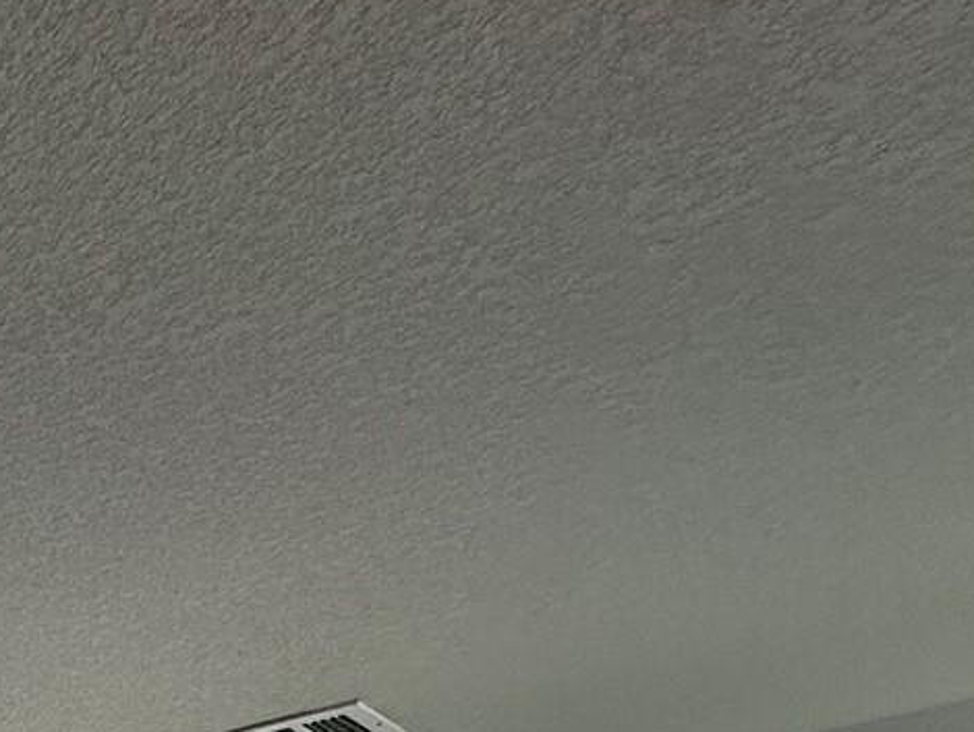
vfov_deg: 16.7
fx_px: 1717
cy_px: 1537
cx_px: -723
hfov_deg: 21.8
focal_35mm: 61
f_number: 2.2
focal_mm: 2.22
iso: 50
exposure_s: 1/120
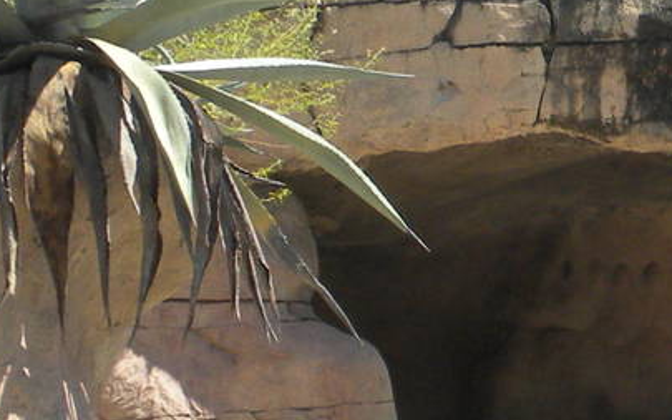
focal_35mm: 155
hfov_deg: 13.0
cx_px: 879
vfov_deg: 8.4
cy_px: 486
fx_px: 2838
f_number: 10
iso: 90
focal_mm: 6.6
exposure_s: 1/92.8
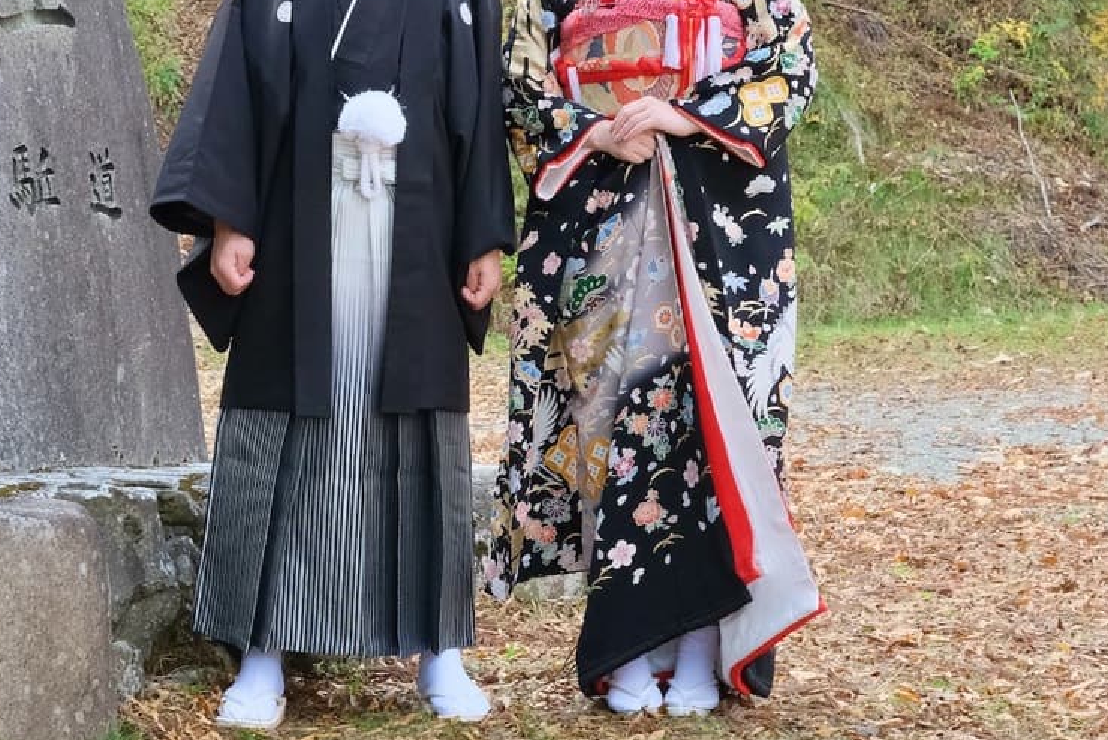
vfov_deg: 7.7
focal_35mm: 177
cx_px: 145
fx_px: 5450
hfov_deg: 11.5
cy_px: 82
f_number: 9
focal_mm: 60.8
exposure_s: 1/100
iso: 1600
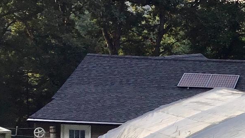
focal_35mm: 116
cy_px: 119
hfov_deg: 17.6
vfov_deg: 10.4
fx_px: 753
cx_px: 294
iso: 25
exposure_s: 1/120
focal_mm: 3.3
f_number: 2.4
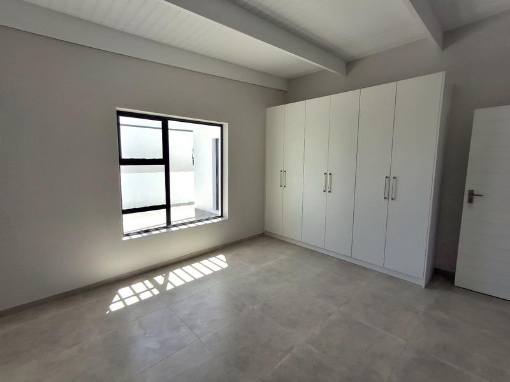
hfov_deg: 94.5
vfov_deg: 78.0
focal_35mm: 16
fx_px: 236
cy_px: 191
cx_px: 255
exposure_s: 1/909
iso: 40
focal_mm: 1.64
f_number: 2.2
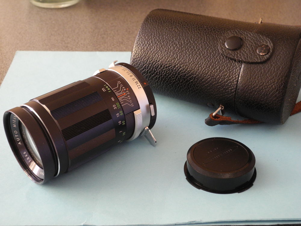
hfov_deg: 38.2
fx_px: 435
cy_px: 113
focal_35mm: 50
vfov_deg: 29.1
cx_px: 150
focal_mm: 10.7
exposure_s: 1/7.6
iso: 400
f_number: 3.5
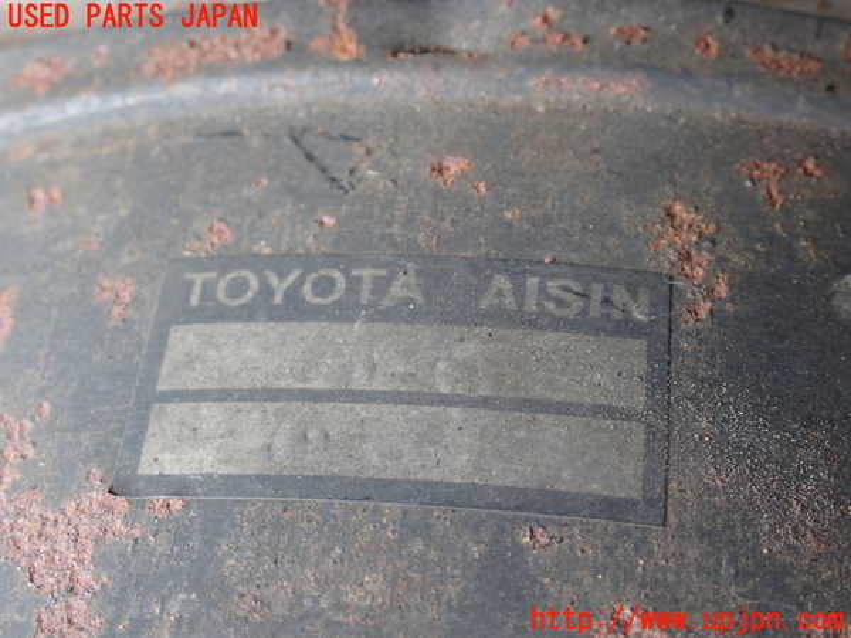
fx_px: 1524
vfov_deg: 23.7
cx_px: 426
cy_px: 319
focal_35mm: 62
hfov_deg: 31.2
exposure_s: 1/20
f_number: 3.6
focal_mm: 11.09
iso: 800
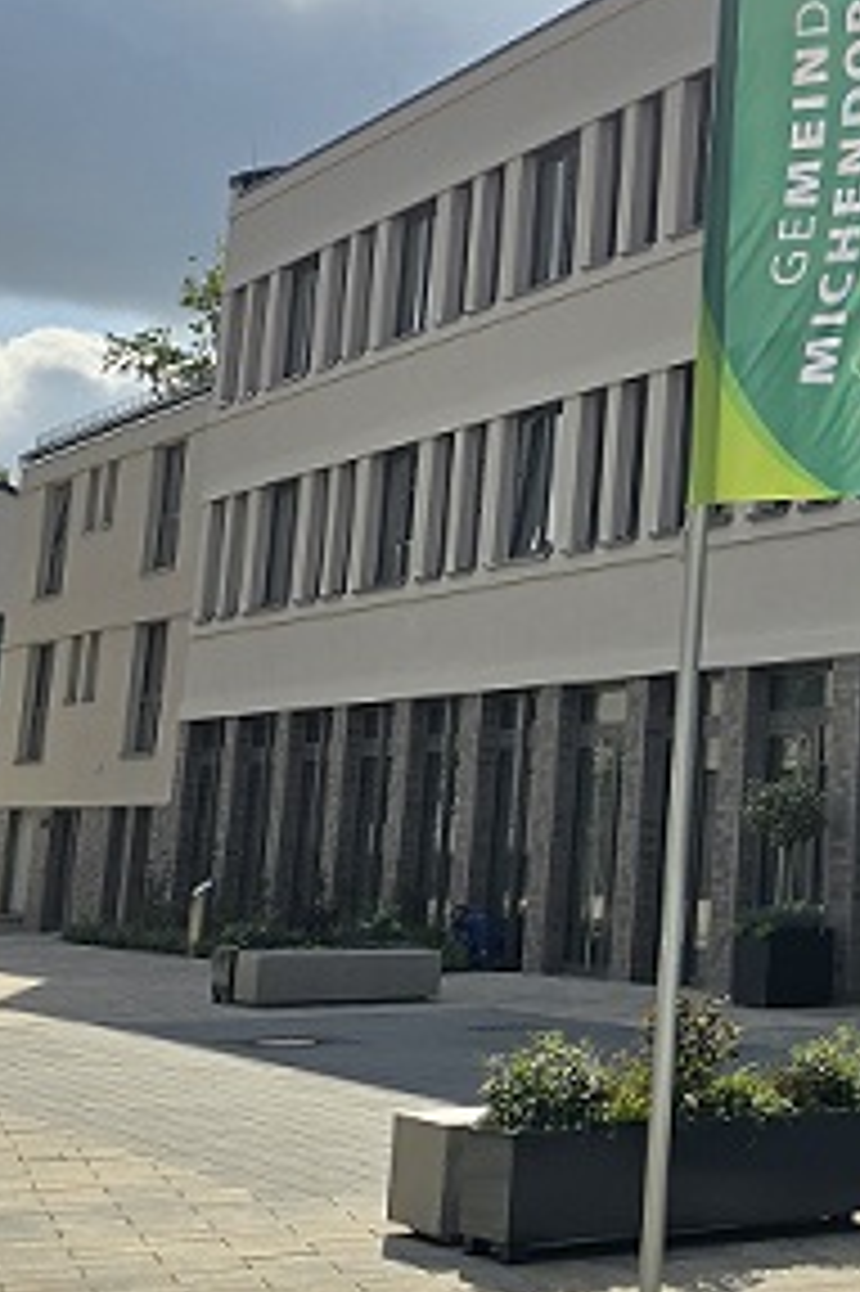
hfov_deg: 16.8
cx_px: 1198
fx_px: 2691
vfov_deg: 26.4
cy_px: 236
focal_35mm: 75
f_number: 1.7
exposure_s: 1/3309
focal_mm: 6.3
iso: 12
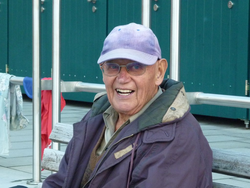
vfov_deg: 9.8
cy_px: 94
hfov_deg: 13.0
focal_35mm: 152
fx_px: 1098
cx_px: 125
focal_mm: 17.7
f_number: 5.1
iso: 400
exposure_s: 1/80
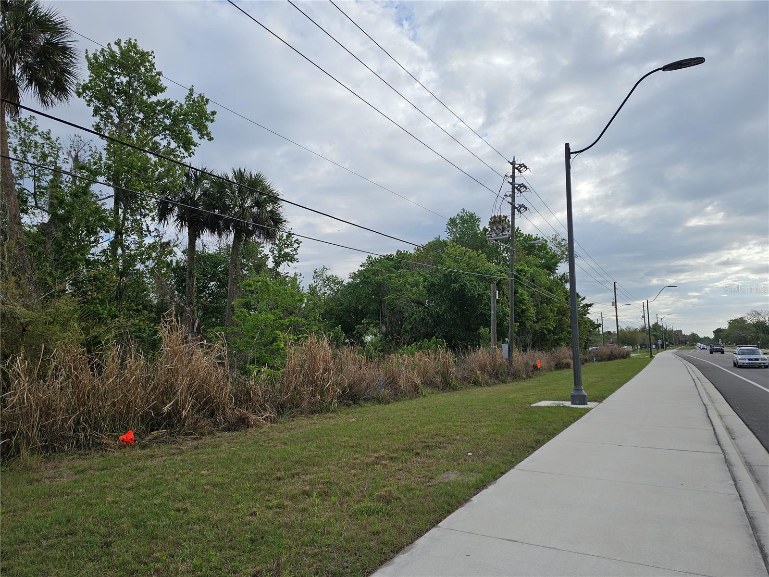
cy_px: 288
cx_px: 384
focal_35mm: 23
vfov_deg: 58.9
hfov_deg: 73.9
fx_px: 511
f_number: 1.7
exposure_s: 1/887
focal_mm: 6.3
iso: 10
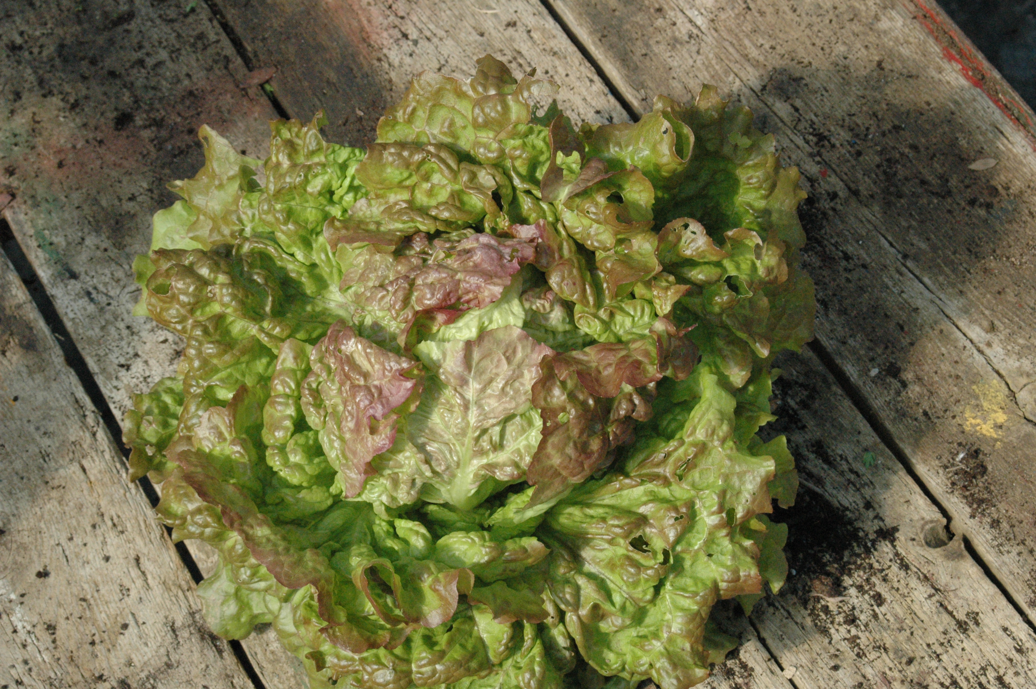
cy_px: 344
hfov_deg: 21.9
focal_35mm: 93
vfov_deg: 14.7
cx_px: 518
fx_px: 2674
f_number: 14
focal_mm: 62
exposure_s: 1/800
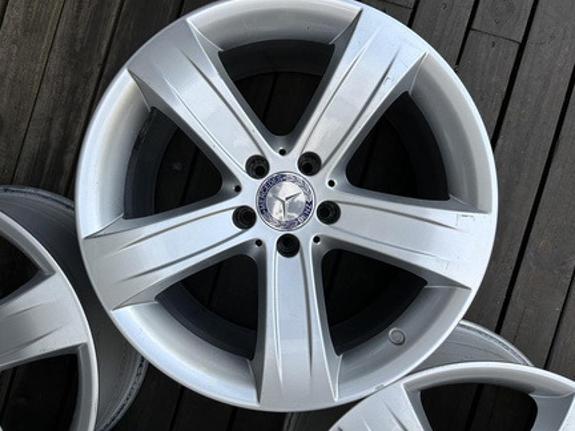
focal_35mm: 25
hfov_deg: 69.4
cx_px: 282
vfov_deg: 54.9
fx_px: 415
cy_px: 210
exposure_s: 1/373
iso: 80
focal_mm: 6.86
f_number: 1.78
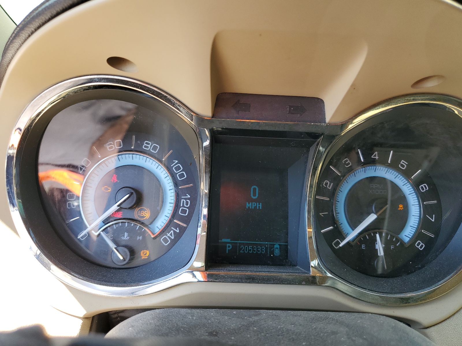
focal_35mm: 26
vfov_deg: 53.1
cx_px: 231
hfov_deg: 67.3
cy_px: 173
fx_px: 347
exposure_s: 1/172
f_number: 1.5
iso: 50
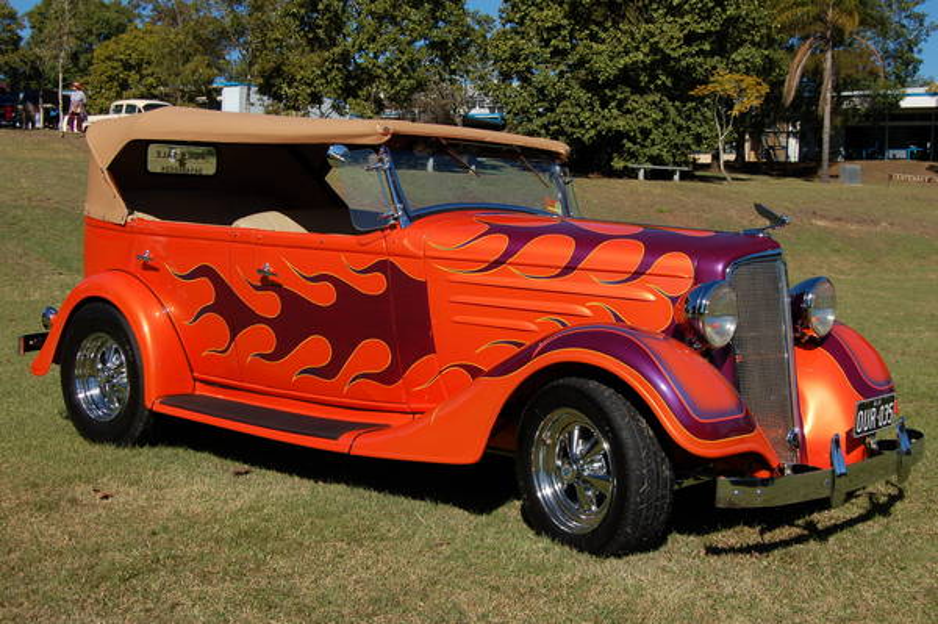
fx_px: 1250
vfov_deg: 28.0
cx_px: 469
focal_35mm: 48
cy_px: 312
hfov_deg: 41.1
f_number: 11
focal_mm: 32
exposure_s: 1/500
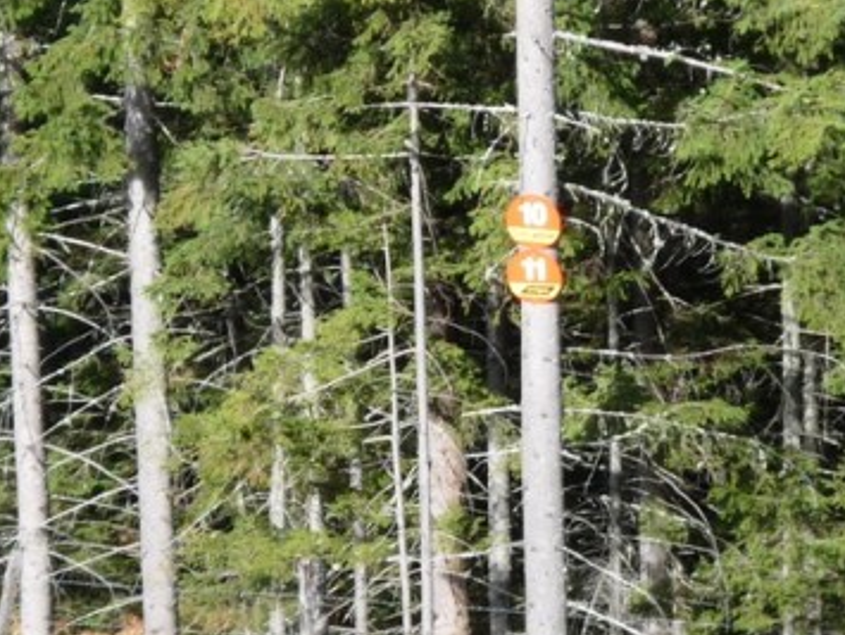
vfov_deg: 4.3
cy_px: 347
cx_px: 551
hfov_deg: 5.8
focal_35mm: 344
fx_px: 8406
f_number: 5.9
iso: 100
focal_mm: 26
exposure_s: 1/125
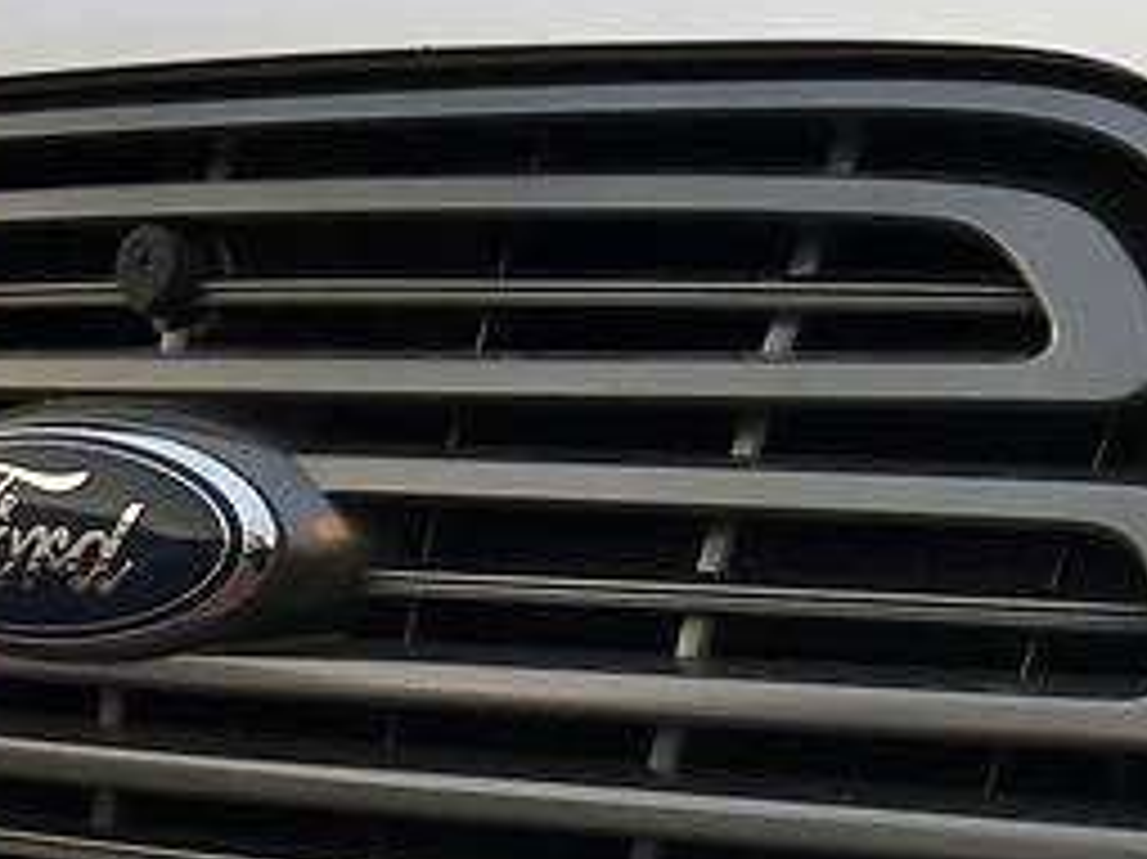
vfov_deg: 16.8
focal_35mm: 88
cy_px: 459
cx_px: 801
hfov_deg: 22.1
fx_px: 2915
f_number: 1.8
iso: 20
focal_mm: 4
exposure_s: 1/307
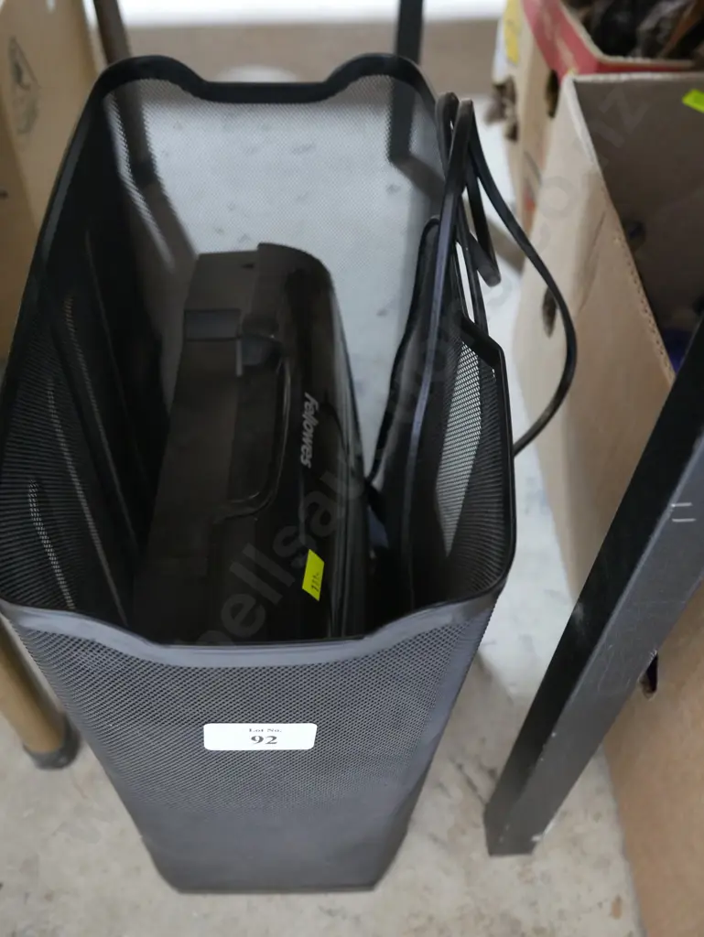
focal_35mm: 34
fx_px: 921
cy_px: 468
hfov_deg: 41.8
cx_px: 352
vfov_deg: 53.9
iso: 2500
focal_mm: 17
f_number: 4
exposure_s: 1/60
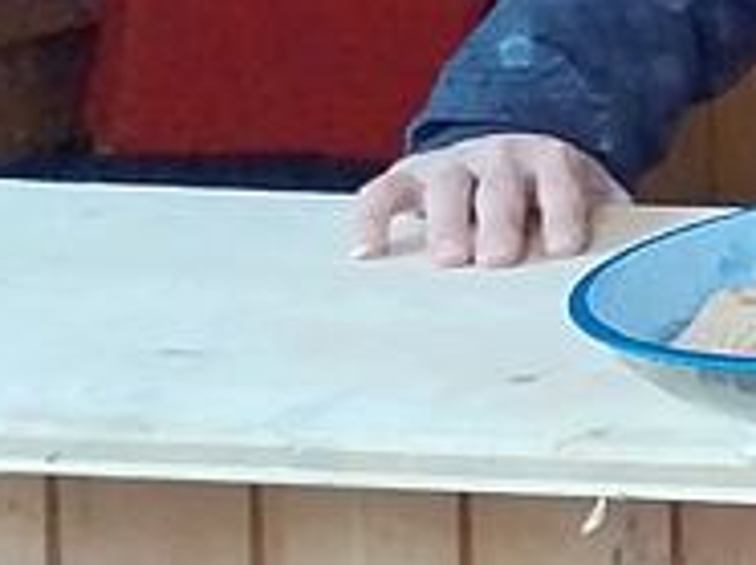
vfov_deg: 8.9
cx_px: 1992
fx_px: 3490
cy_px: -394
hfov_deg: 10.2
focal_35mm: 160
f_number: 1.8
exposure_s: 1/25
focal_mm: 4.75
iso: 860
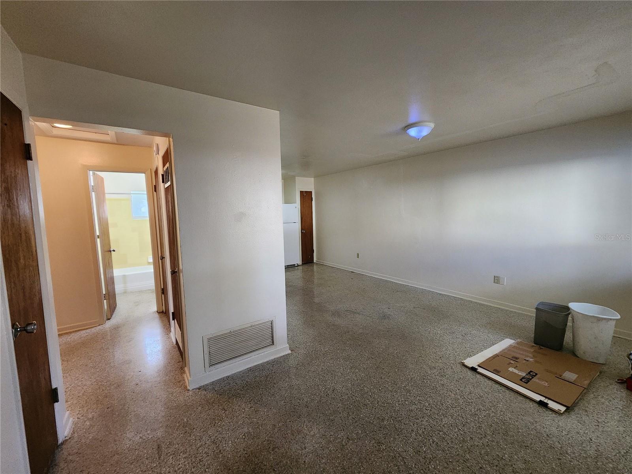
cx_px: 316
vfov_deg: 89.9
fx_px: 237
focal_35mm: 13
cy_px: 237
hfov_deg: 106.2
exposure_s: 1/40
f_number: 2.2
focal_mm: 2.2
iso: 320
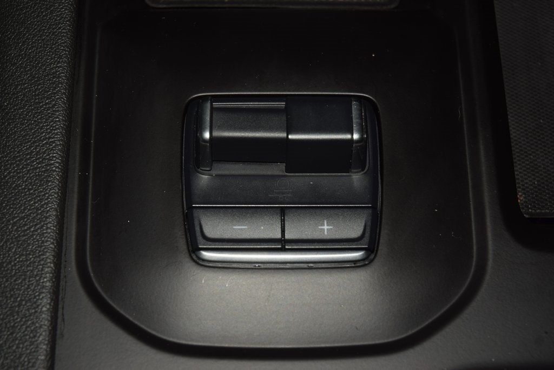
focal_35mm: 82
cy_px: 185
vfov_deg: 16.6
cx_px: 277
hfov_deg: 24.6
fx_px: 1270
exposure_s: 1/60
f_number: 8
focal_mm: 55
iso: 100
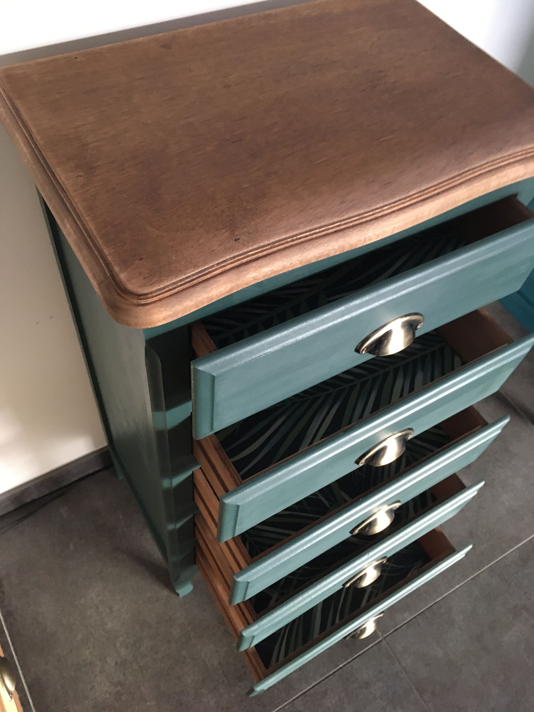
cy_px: 356
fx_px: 596
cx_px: 267
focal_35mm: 29
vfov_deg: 61.7
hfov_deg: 48.2
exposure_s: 1/17
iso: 200
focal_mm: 4.15
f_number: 2.2
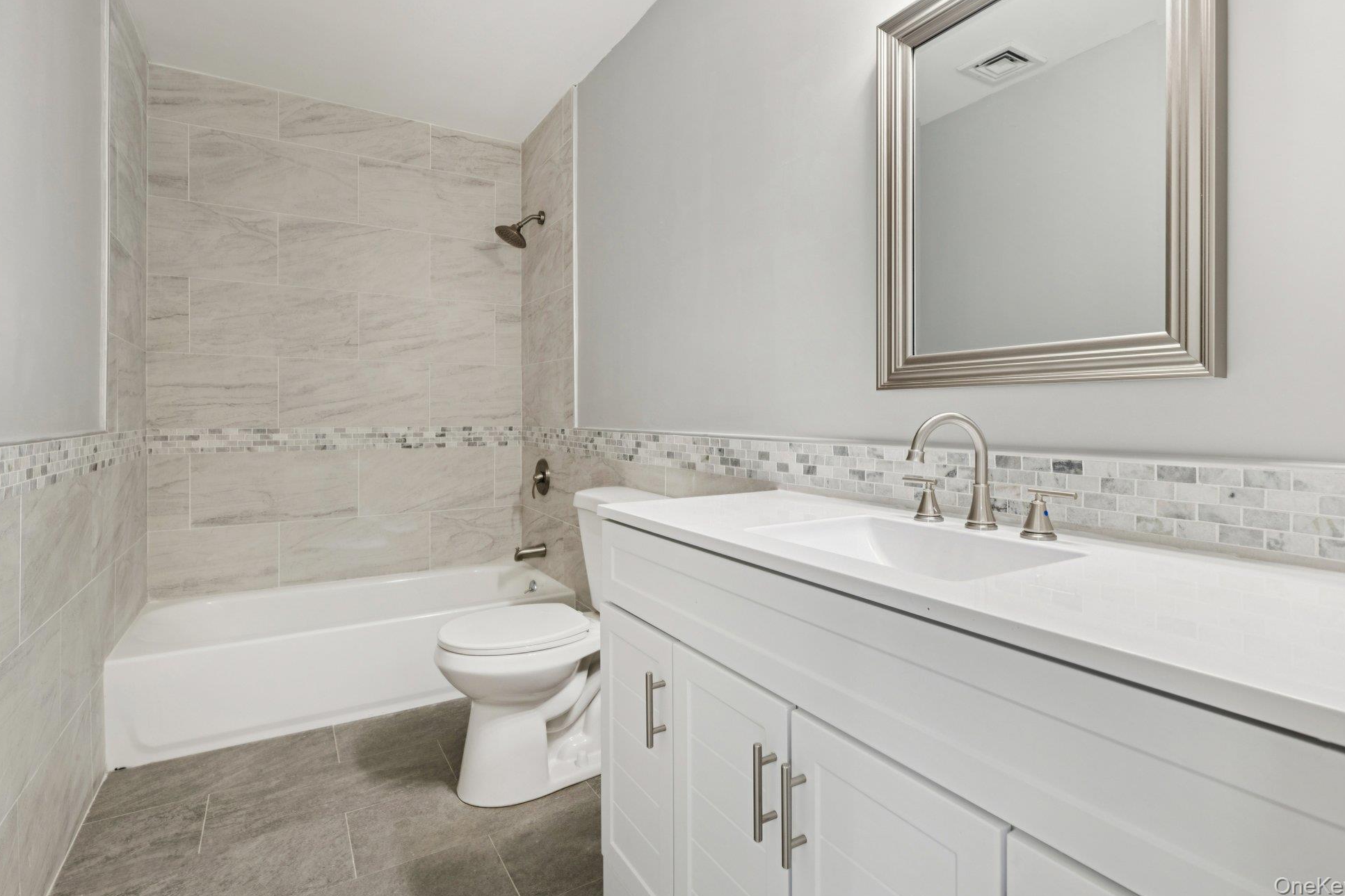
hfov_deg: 89.9
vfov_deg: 67.3
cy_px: 428
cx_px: 703
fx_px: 672
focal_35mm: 18
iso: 400
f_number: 8
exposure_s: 1/20
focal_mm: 17
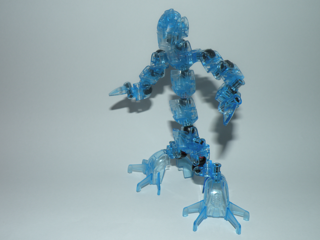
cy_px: 120
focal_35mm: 33
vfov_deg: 42.9
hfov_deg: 55.4
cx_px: 160
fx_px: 305
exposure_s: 1/250
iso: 64
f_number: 3.5
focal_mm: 5.8
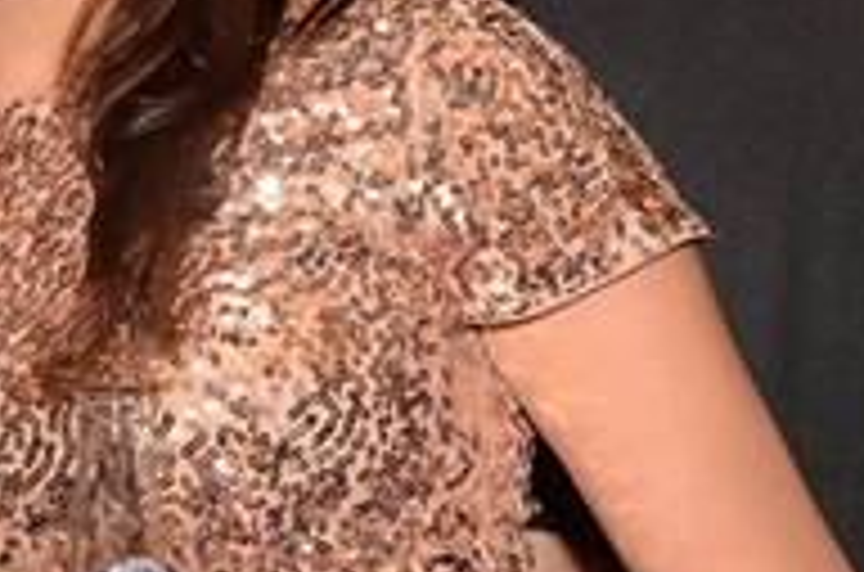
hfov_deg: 15.6
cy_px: -81
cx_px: -279
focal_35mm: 124
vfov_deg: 10.8
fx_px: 2979
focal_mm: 29
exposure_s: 1/30
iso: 1250
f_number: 4
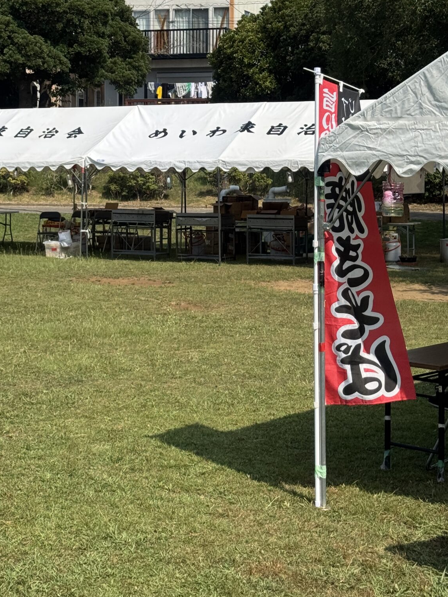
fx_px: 1398
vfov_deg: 24.0
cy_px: 178
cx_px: 168
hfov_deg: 18.2
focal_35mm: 81
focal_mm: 6.76
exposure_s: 1/4975
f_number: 1.78
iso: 64
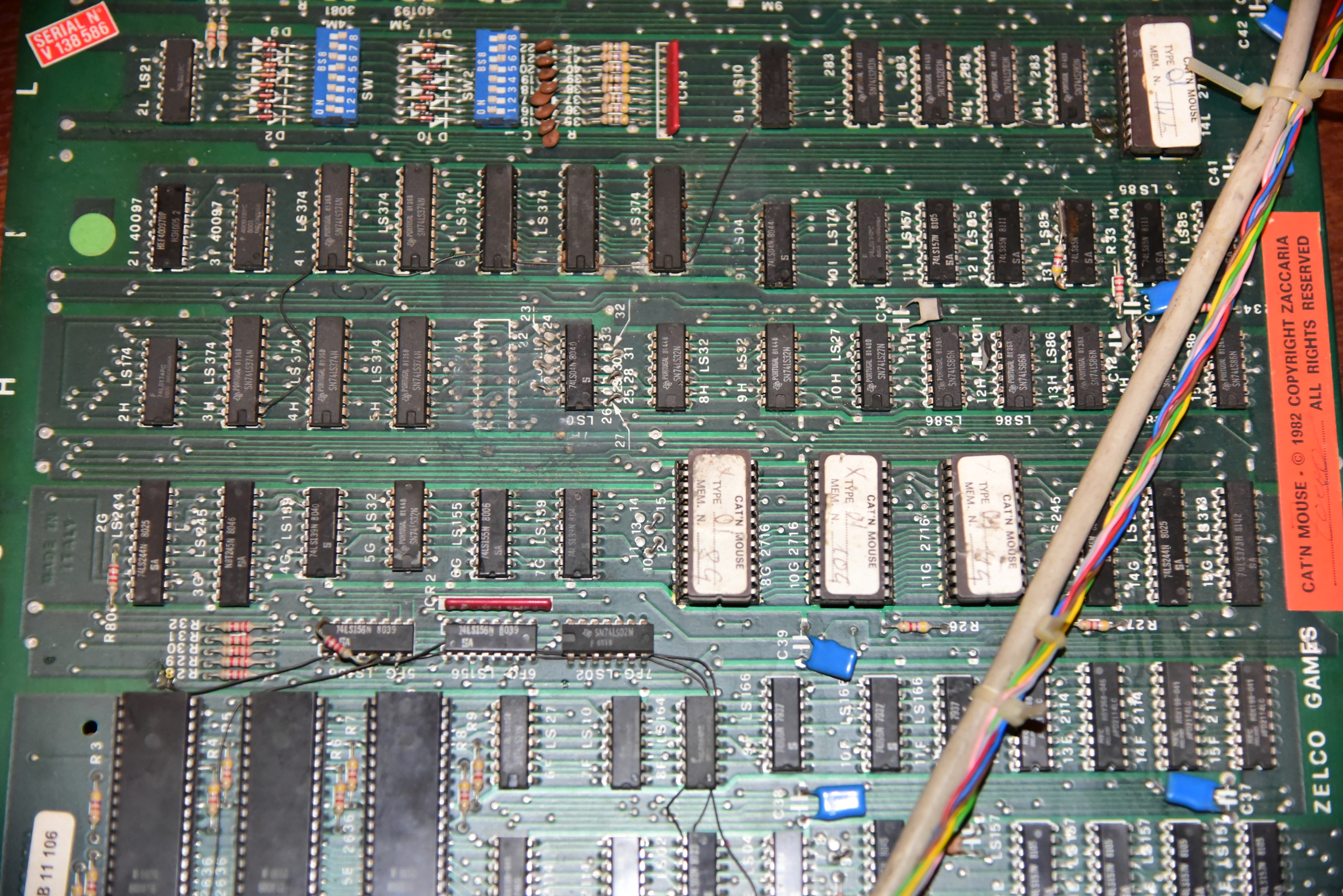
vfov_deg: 19.5
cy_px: 448
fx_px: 2612
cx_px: 672
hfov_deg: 28.8
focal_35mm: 70
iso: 3600
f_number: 4
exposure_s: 1/200
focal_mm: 70
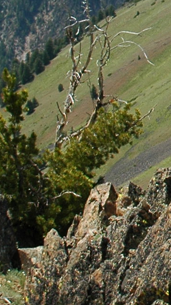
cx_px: 426
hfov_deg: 8.3
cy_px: -40
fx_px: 1065
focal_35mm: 132
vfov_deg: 15.8
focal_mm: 18
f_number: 10
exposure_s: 1/250
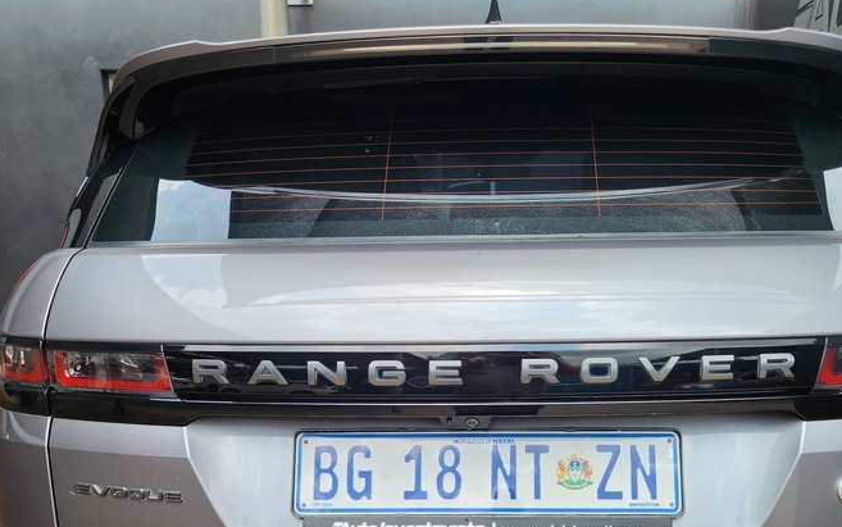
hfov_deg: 51.3
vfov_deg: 32.0
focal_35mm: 38
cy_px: 474
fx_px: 872
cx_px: 488
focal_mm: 5.4
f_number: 1.8
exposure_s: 1/496
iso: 20
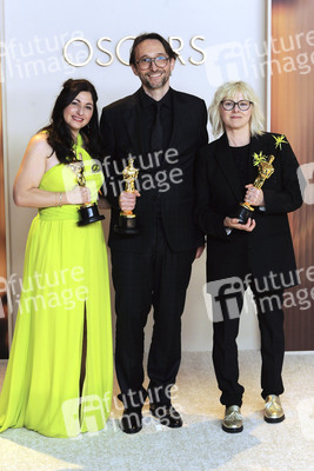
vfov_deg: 22.1
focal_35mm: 92
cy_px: 236
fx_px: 1203
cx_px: 157
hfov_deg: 14.9
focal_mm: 92
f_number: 5
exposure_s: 1/200
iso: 2000
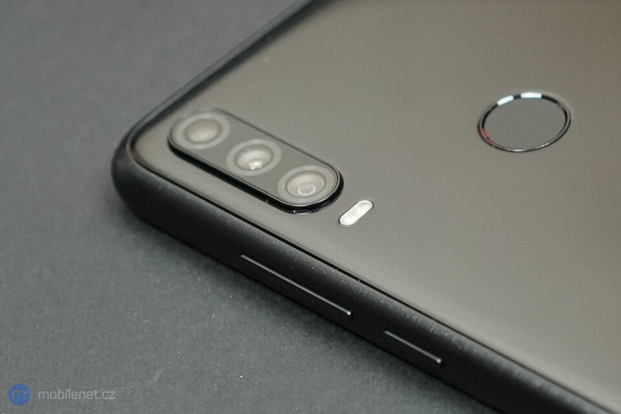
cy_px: 207
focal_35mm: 55
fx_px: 948
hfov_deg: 36.3
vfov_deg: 24.6
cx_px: 310
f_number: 4
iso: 2500
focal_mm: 55
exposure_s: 1/320
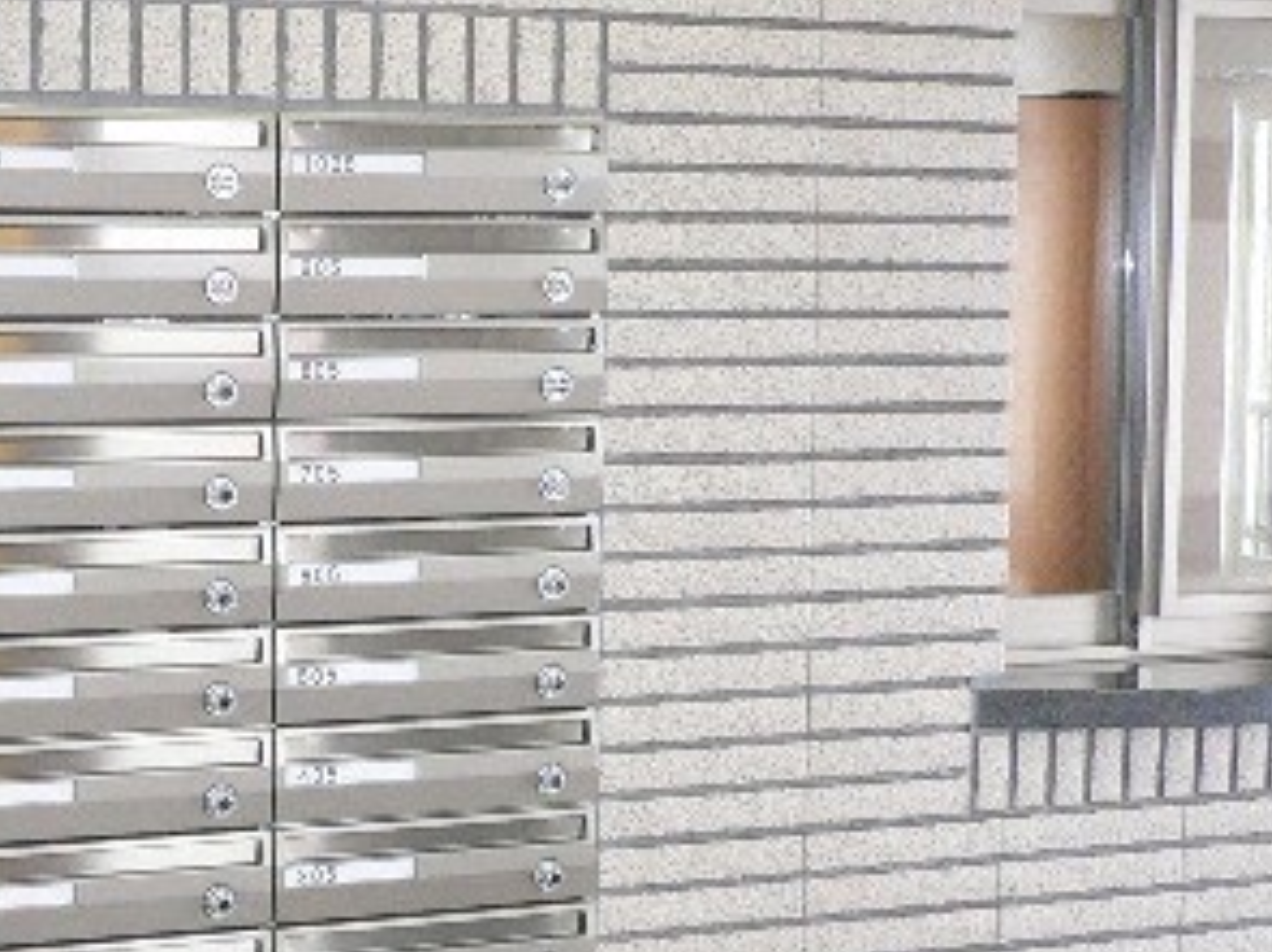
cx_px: 194
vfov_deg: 19.3
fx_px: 2792
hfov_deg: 25.1
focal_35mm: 76
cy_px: 616
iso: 300
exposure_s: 1/60
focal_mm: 5.8
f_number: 2.8
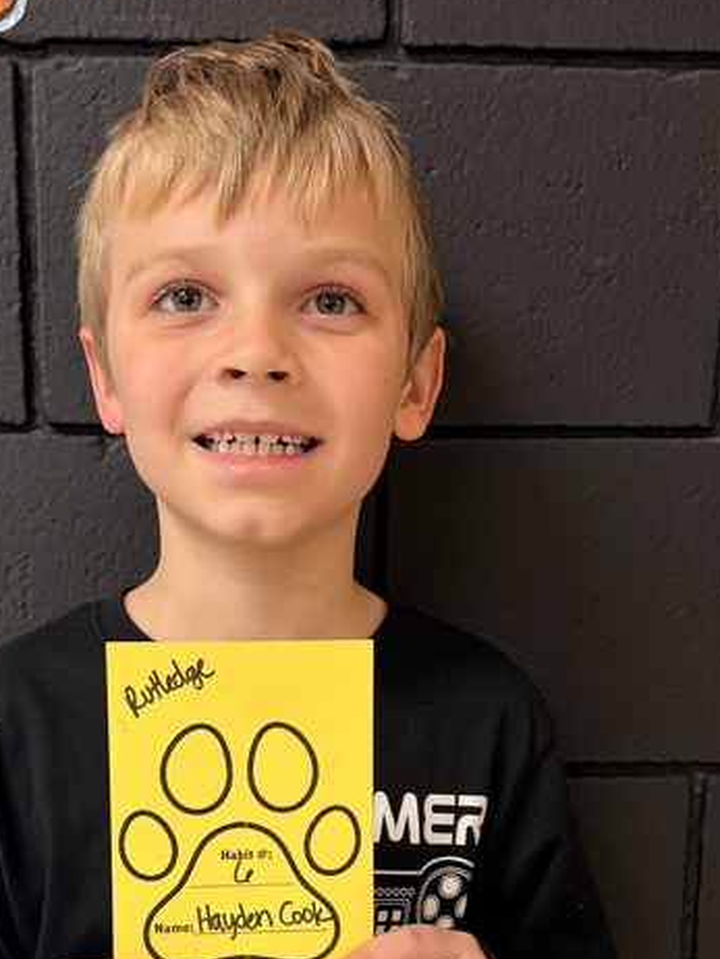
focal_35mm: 45
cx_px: 293
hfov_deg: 32.1
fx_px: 1247
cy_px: 768
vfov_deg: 40.3
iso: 160
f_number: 1.6
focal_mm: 5.96
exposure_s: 1/60
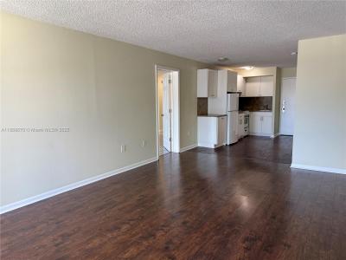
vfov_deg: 56.8
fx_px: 240
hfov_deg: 71.6
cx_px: 173
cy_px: 130
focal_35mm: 24
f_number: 1.78
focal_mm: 6.76
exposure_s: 1/120
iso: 125
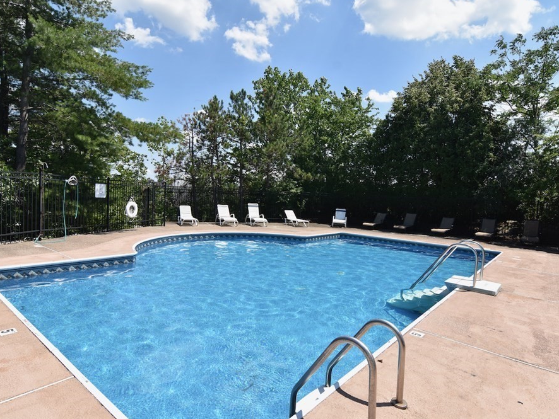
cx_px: 286
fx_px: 323
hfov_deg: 81.7
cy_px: 211
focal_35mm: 20
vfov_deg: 66.0
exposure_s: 1/500
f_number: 8
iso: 200
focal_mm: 12
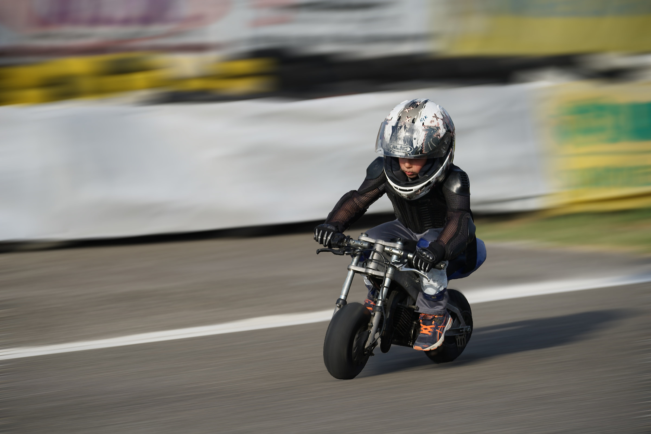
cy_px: 217
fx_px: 3616
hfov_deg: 10.3
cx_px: 326
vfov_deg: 6.9
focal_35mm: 200
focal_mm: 200
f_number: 5.6
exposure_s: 1/2000
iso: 400
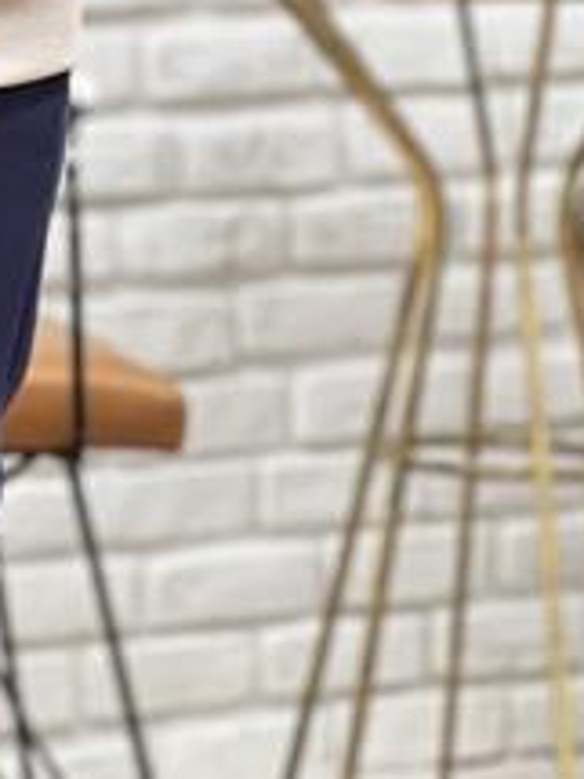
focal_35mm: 287
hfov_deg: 5.1
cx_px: -355
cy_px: -591
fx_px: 6462
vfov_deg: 6.8
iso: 160
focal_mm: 9
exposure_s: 1/121
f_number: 2.8
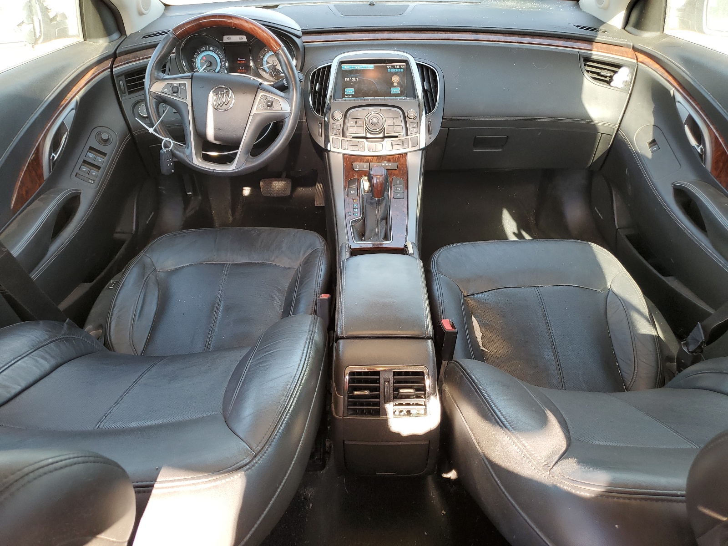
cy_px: 273
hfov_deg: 67.3
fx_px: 547
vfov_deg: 53.1
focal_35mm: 26
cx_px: 364
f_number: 1.5
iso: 53
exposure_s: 1/120
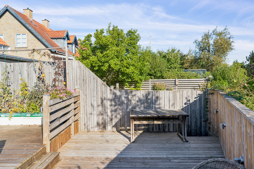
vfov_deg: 46.4
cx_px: 127
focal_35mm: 28
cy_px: 84
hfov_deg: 65.5
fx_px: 198
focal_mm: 28
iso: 100
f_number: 8
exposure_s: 1/200
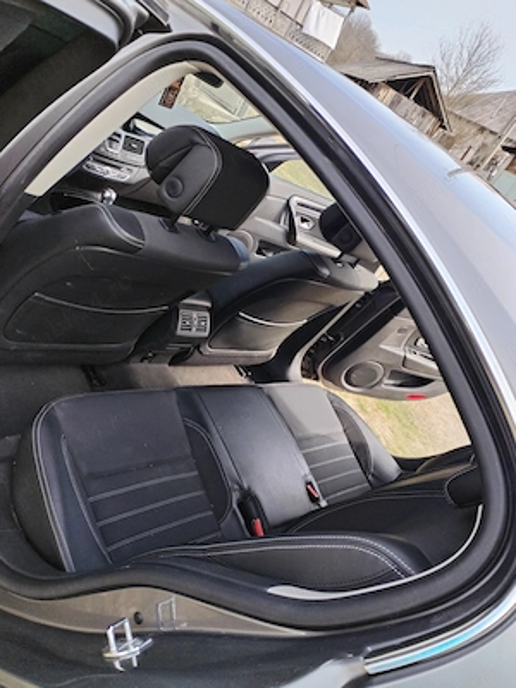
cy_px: 344
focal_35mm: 29
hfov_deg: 48.2
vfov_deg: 61.7
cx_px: 258
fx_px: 576
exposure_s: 1/297
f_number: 1.8
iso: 100
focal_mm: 4.75
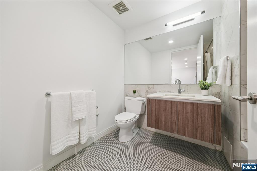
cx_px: 128
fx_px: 86
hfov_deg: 112.6
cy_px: 86
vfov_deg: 90.0
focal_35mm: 12
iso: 200
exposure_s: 1/8
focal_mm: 8.1
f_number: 5.6
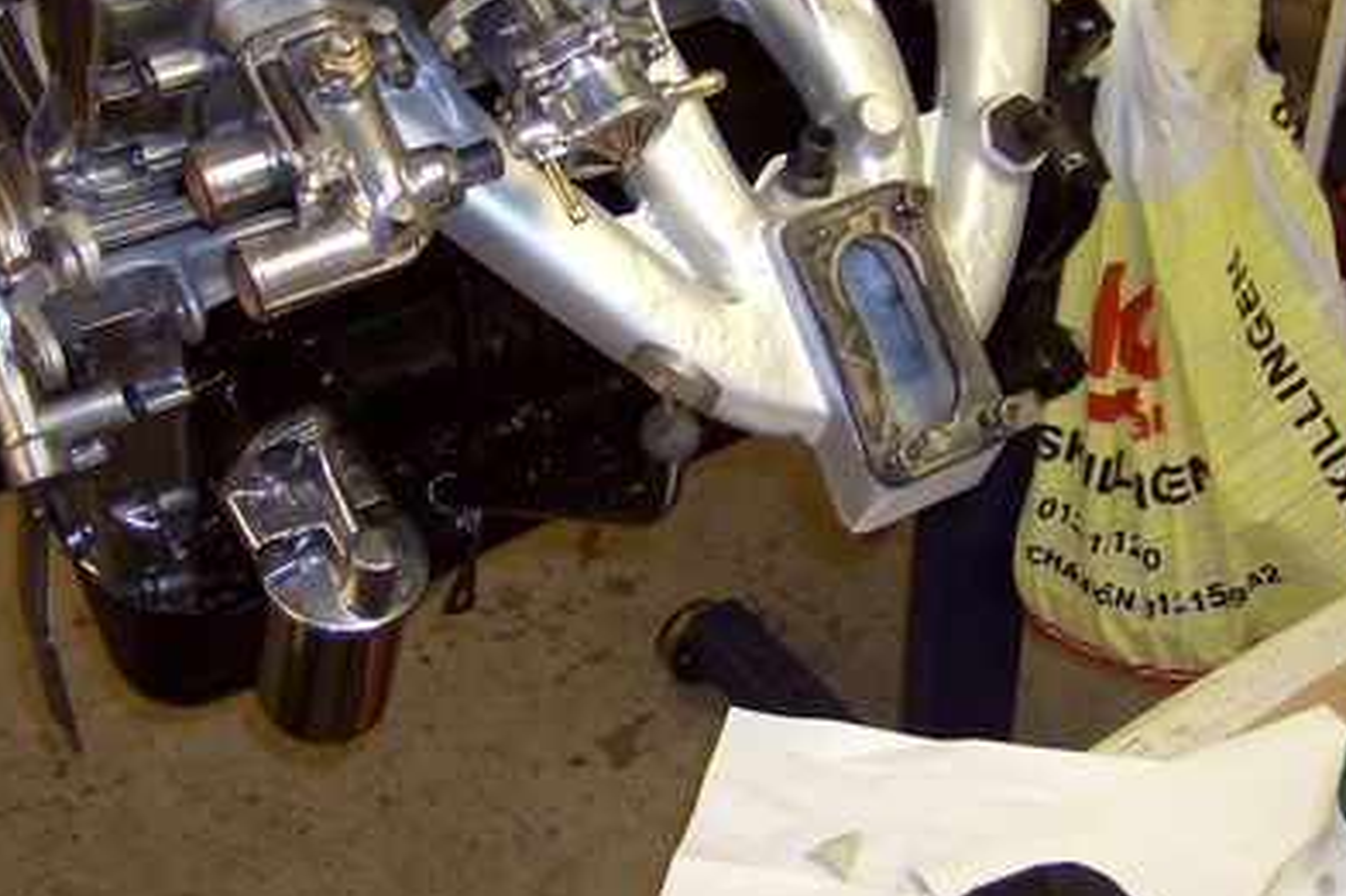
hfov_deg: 32.8
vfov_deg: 22.1
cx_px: 512
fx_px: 2280
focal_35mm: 61
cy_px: 252
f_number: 2.8
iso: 200
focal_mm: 6
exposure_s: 1/60
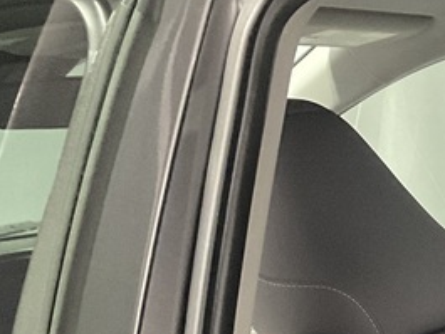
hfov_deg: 16.3
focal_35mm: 105
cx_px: 752
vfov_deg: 13.2
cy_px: 534
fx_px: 1350
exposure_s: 1/40
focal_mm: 3
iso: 250
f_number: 1.8
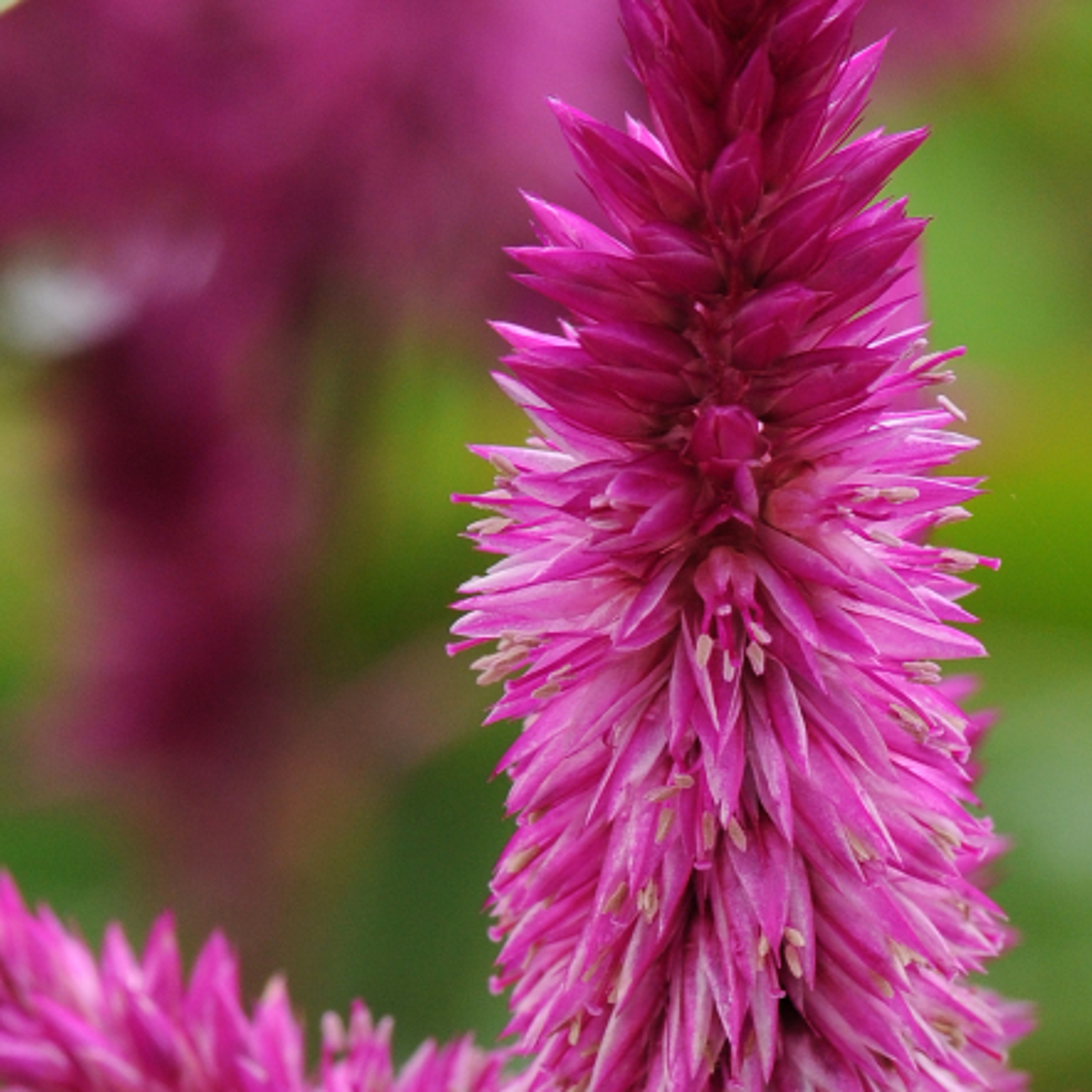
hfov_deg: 3.6
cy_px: 968
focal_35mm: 485
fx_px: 17293
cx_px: 794
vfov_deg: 3.6
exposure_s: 1/50
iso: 200
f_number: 10
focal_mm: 105
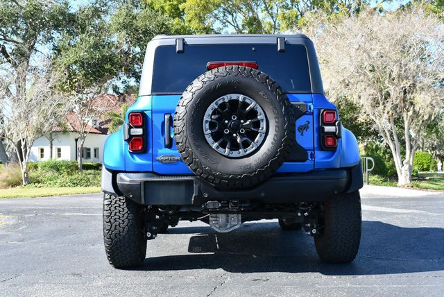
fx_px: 617
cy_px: 148
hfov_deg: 39.6
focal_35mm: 50
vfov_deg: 27.0
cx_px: 222
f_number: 6.3
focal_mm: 25
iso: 200
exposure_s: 1/250
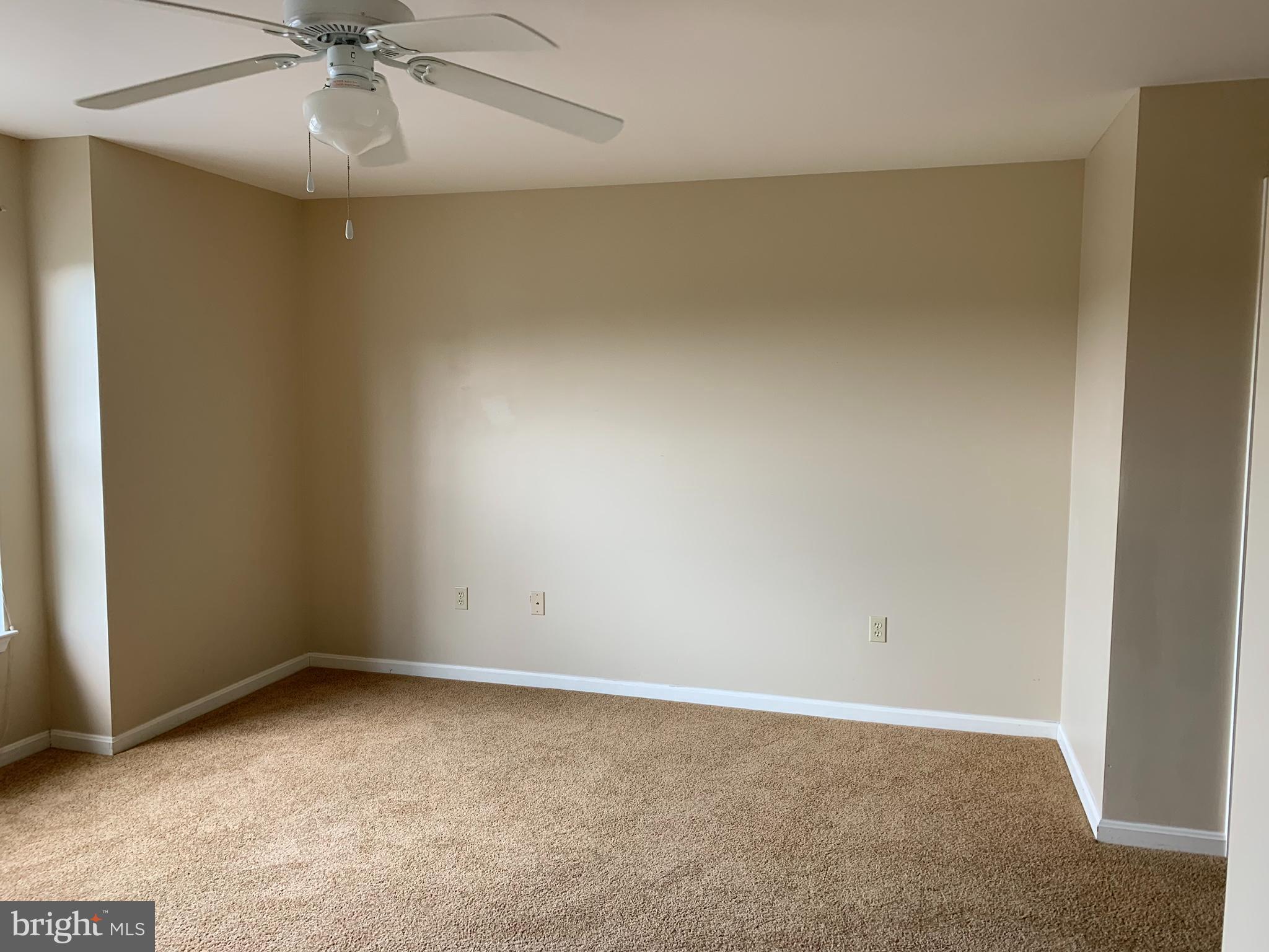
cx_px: 634
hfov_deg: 67.3
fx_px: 953
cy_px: 476
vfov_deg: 53.1
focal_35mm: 26
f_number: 1.8
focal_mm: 4.25
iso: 64
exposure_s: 1/121
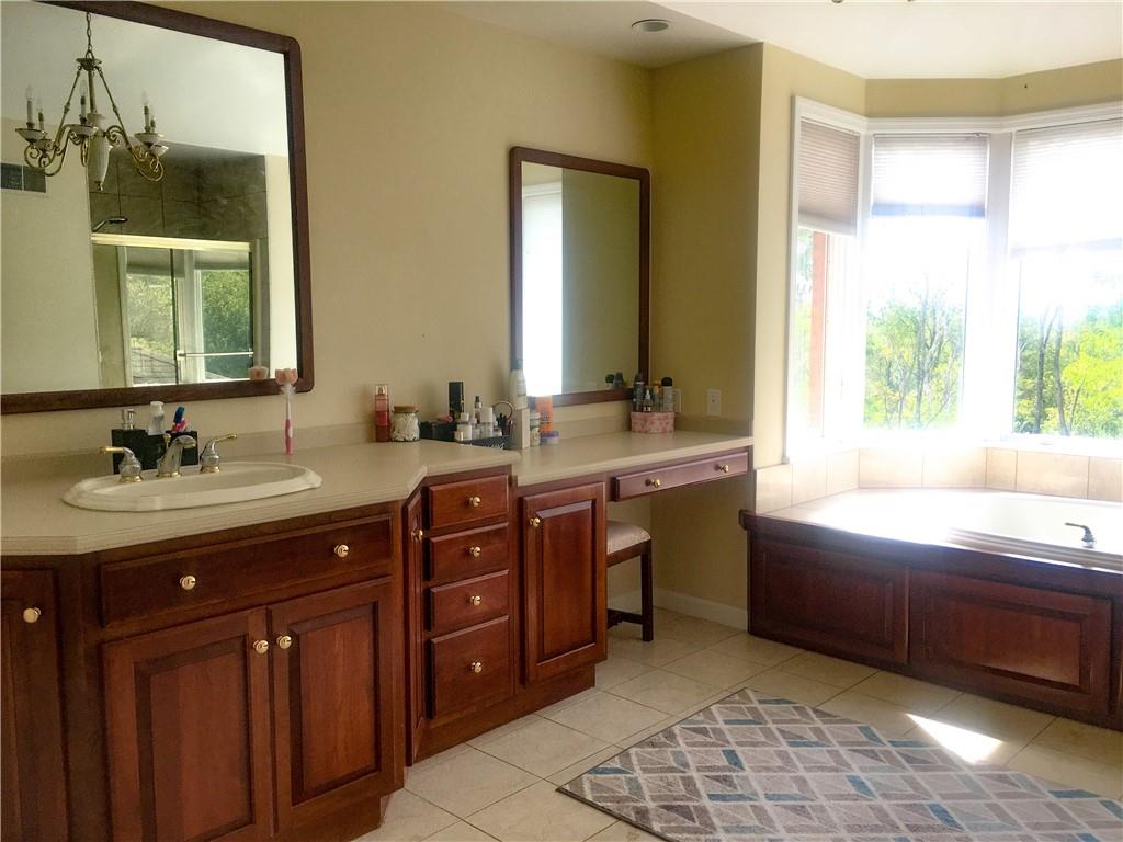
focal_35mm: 29
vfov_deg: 48.2
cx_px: 562
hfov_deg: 61.7
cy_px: 421
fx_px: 941
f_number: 2.2
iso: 25
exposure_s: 1/120
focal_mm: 4.15
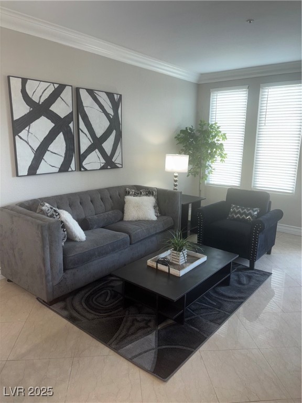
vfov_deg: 67.3
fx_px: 302
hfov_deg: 53.1
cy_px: 202
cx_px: 151
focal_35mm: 26
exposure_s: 1/26
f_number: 1.6
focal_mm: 5.96
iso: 50
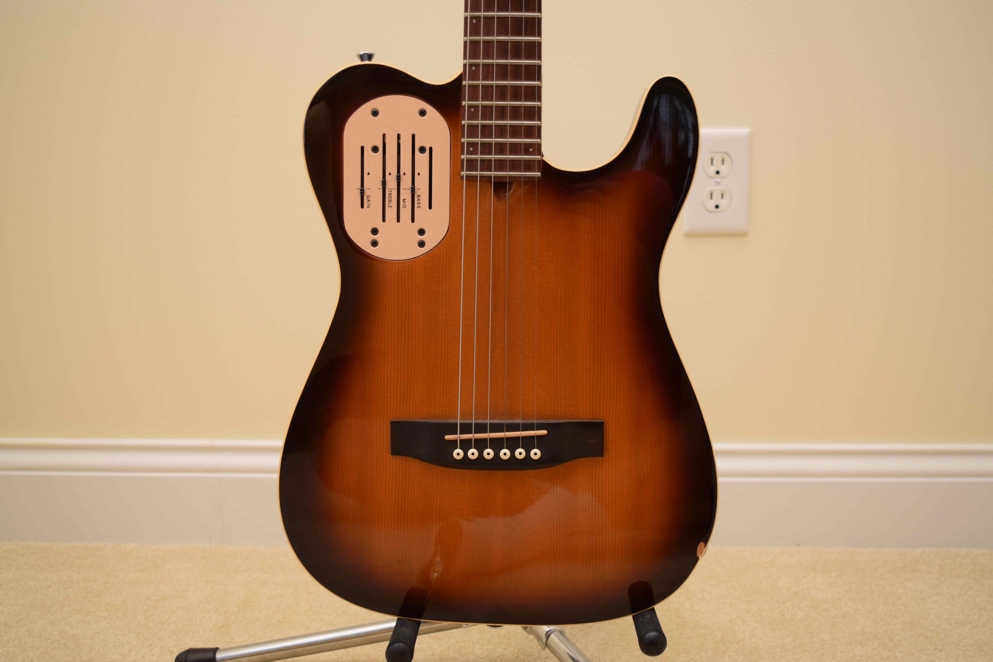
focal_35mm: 38
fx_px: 1034
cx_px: 496
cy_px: 331
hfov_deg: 51.3
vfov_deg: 35.5
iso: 100
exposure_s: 1/60
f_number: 4
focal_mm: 25
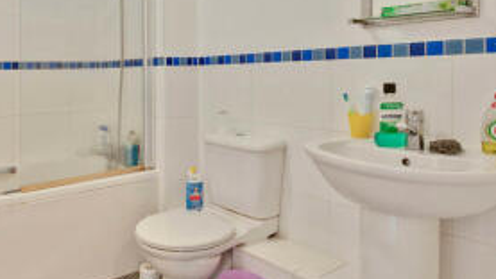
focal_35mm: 27
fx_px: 355
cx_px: 104
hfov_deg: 64.1
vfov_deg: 42.1
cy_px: 85
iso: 200
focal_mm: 10
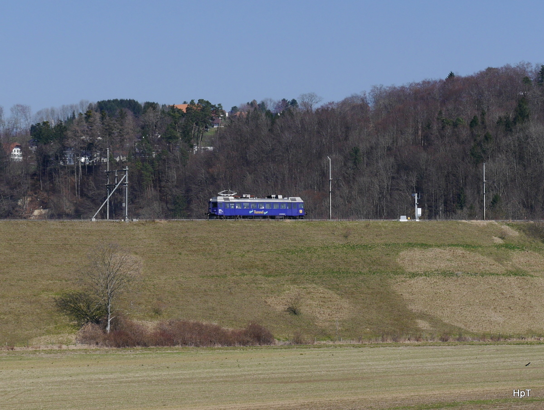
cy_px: 205
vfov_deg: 17.6
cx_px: 272
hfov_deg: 23.2
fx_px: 1322
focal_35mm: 84
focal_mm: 42
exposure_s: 1/400
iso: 160
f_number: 9
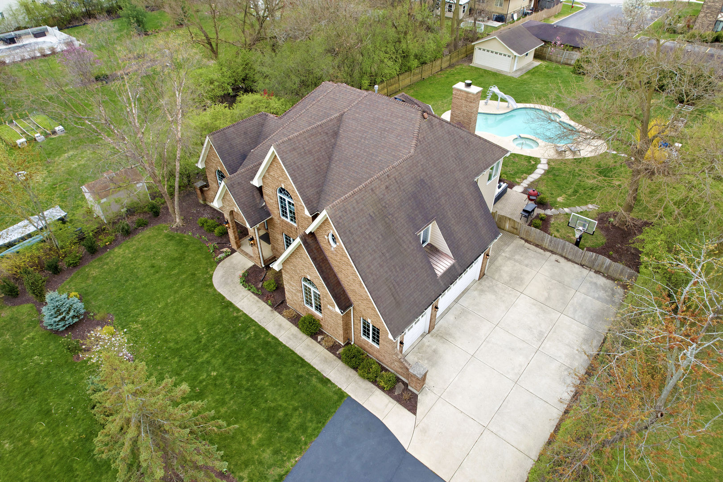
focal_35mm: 22
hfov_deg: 78.6
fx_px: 442
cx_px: 362
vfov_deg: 57.2
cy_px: 241
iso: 100
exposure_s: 1/320
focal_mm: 8.38
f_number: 2.8
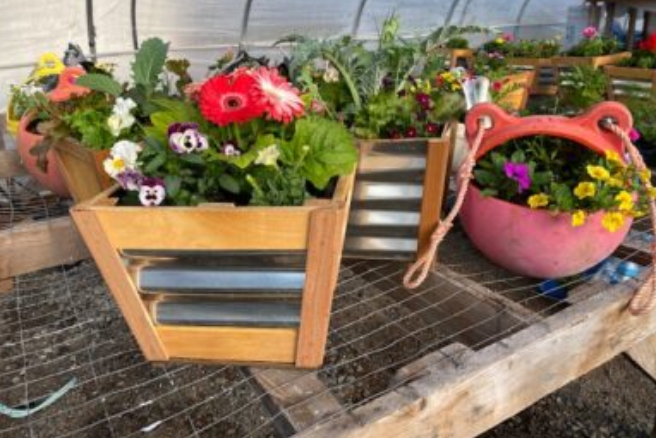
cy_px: 185
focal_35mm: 28
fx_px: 510
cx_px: 326
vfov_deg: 46.3
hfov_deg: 65.5
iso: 32
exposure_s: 1/517
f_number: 1.8
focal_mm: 4.25
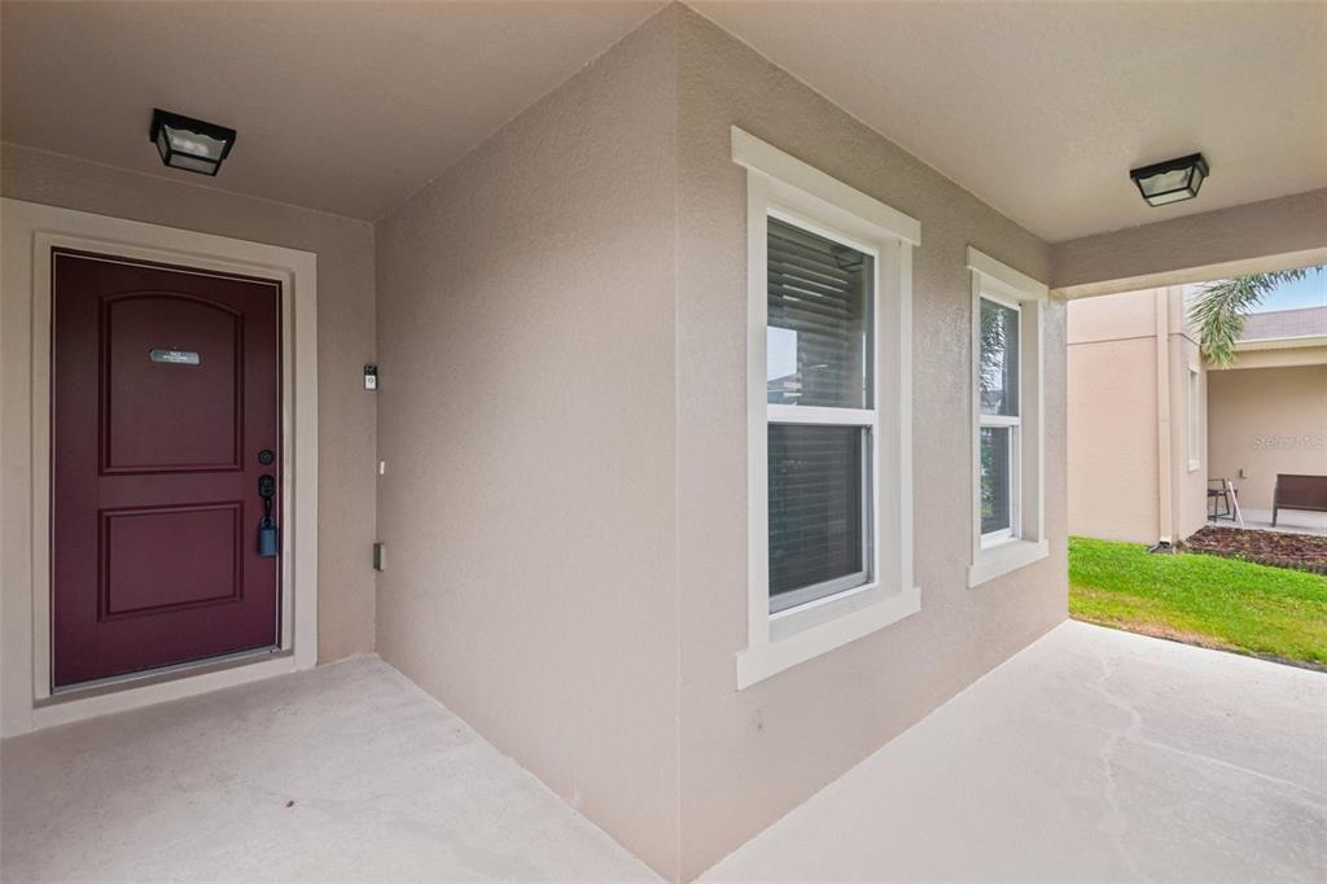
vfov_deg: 73.7
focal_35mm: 16
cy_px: 442
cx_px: 664
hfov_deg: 96.8
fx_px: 590
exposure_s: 1/20
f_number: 8
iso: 400
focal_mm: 16
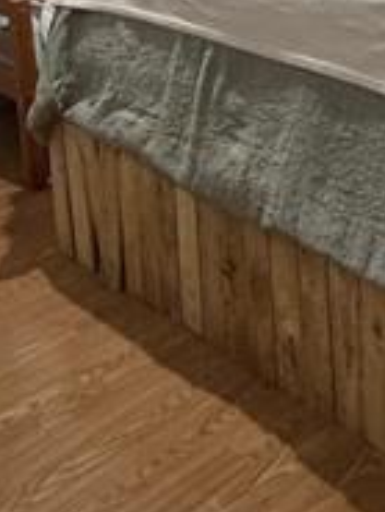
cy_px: -30
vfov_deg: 30.3
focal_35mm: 58
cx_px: 302
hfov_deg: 24.9
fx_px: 859
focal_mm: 2.22
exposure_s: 1/60
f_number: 2.2
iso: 640
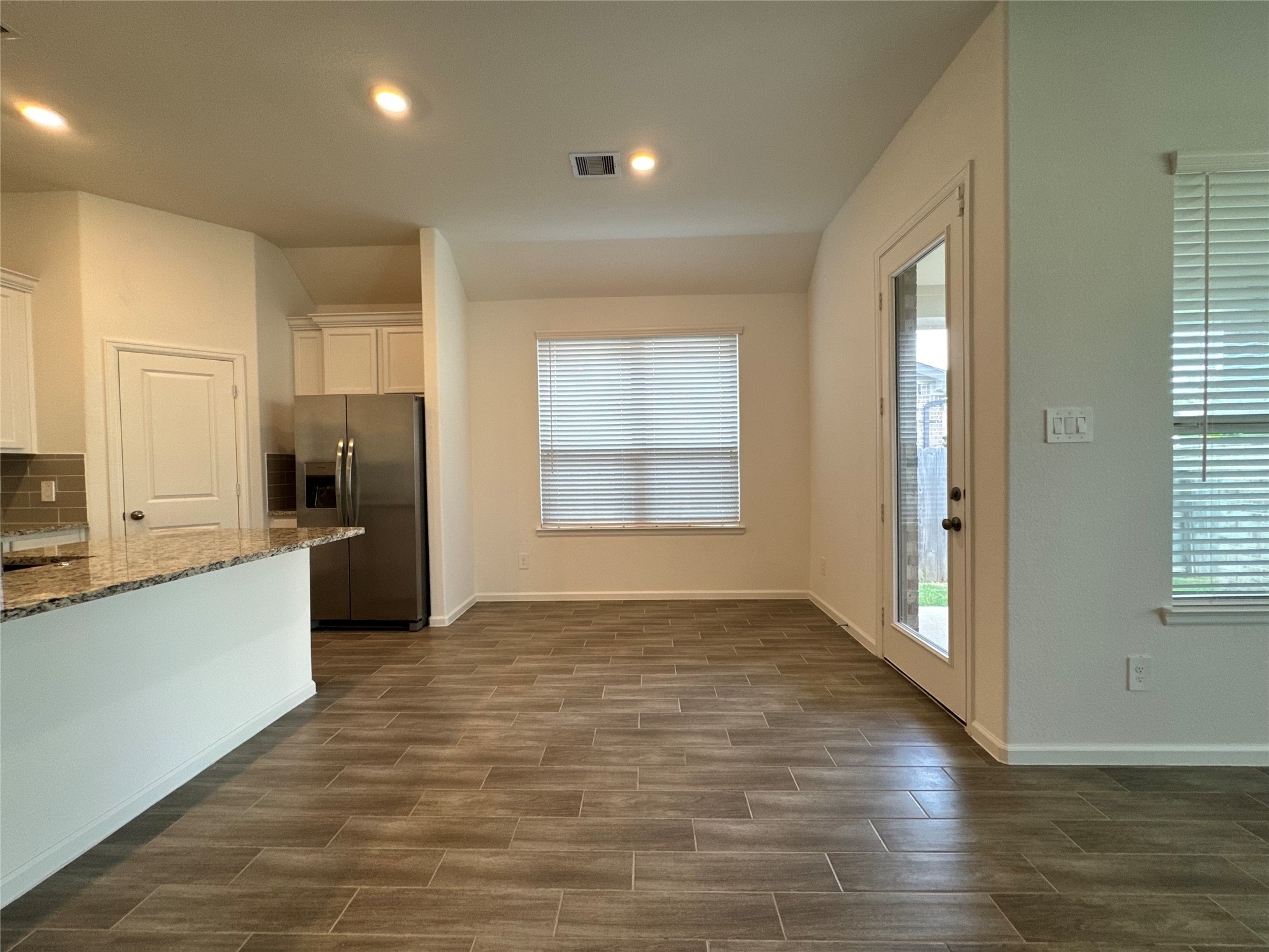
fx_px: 513
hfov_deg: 102.1
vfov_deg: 85.7
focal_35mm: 14
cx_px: 634
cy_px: 476
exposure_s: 1/120
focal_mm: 2.22
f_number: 2.2
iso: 160
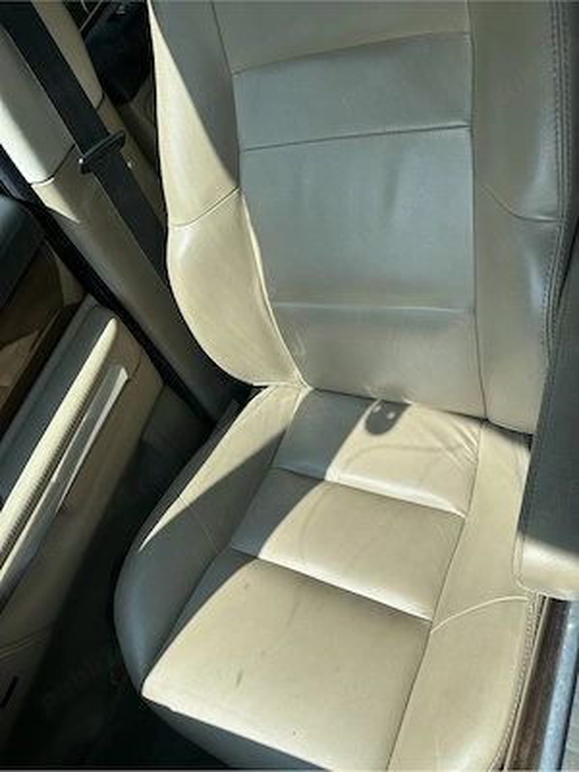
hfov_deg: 56.8
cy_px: 386
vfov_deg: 71.6
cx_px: 290
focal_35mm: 24
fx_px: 535
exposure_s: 1/2155
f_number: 1.78
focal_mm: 6.86
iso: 80
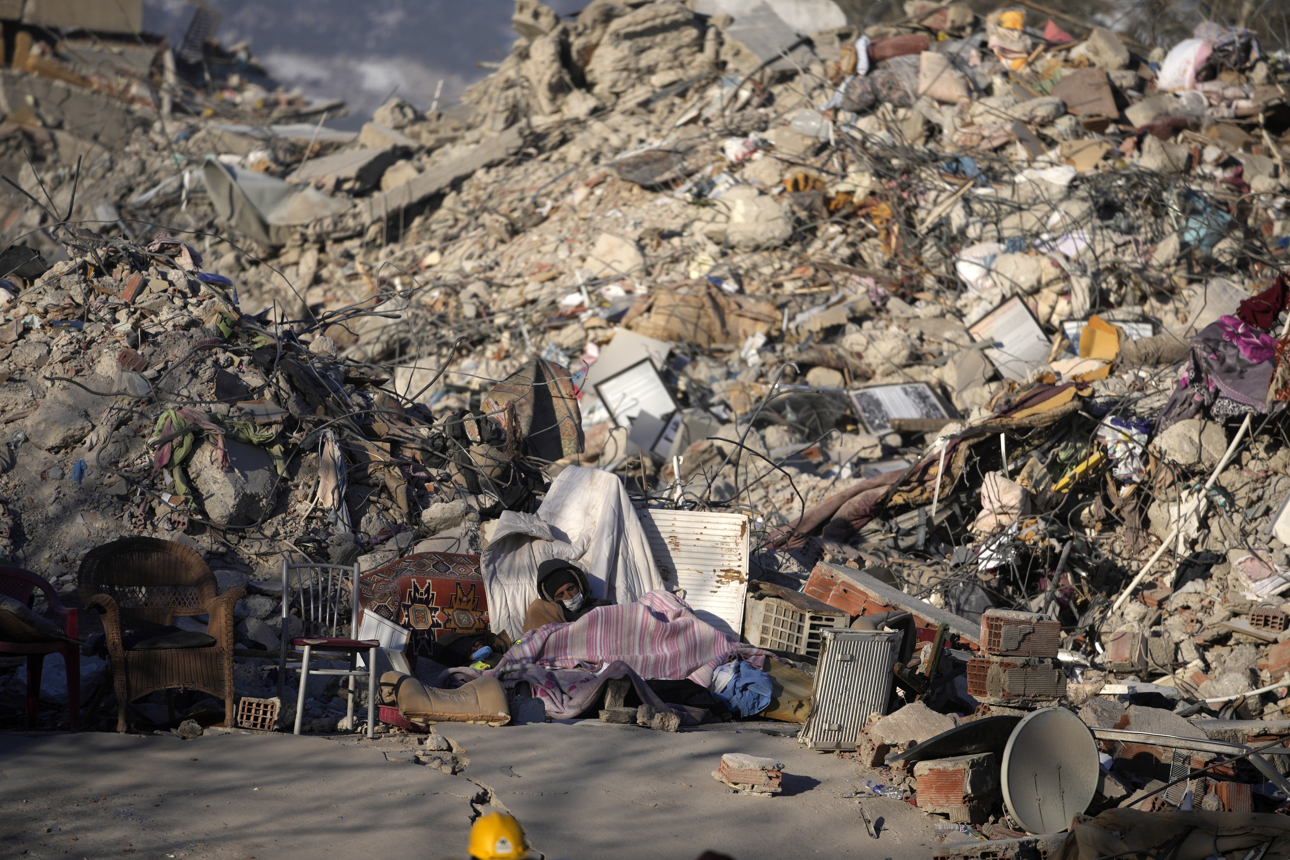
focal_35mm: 200
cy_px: 430
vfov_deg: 6.9
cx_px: 645
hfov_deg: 10.3
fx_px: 7166
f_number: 2.8
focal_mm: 200
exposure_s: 1/6400
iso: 200
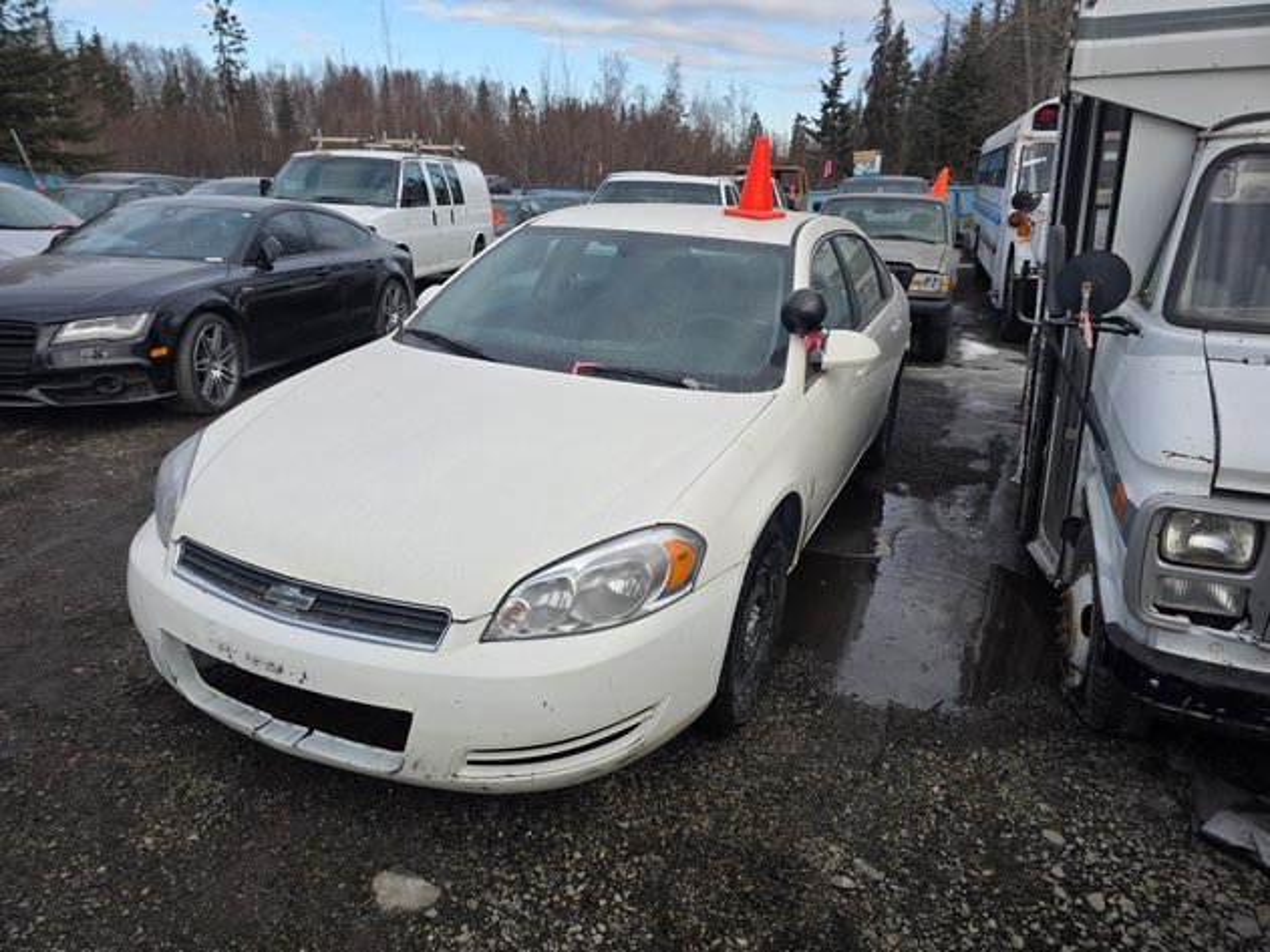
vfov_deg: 58.9
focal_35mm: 23
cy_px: 476
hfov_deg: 73.9
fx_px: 844
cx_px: 635
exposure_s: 1/1894
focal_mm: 6.3
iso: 80
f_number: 1.7
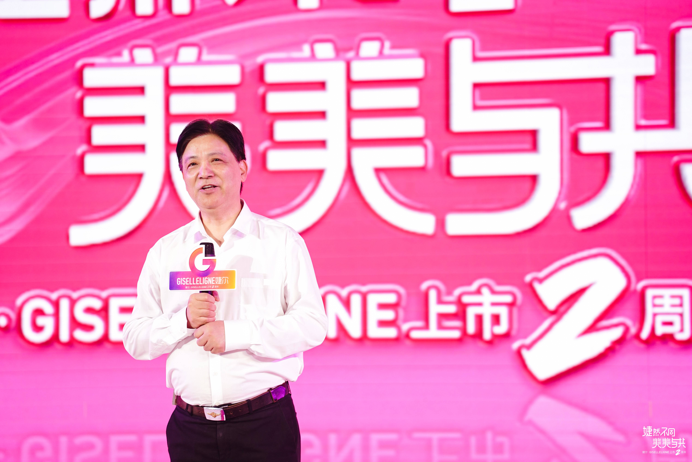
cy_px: 231
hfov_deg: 11.2
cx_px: 346
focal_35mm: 183
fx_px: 3517
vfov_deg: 7.5
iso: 250
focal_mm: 183
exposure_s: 1/125
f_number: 4
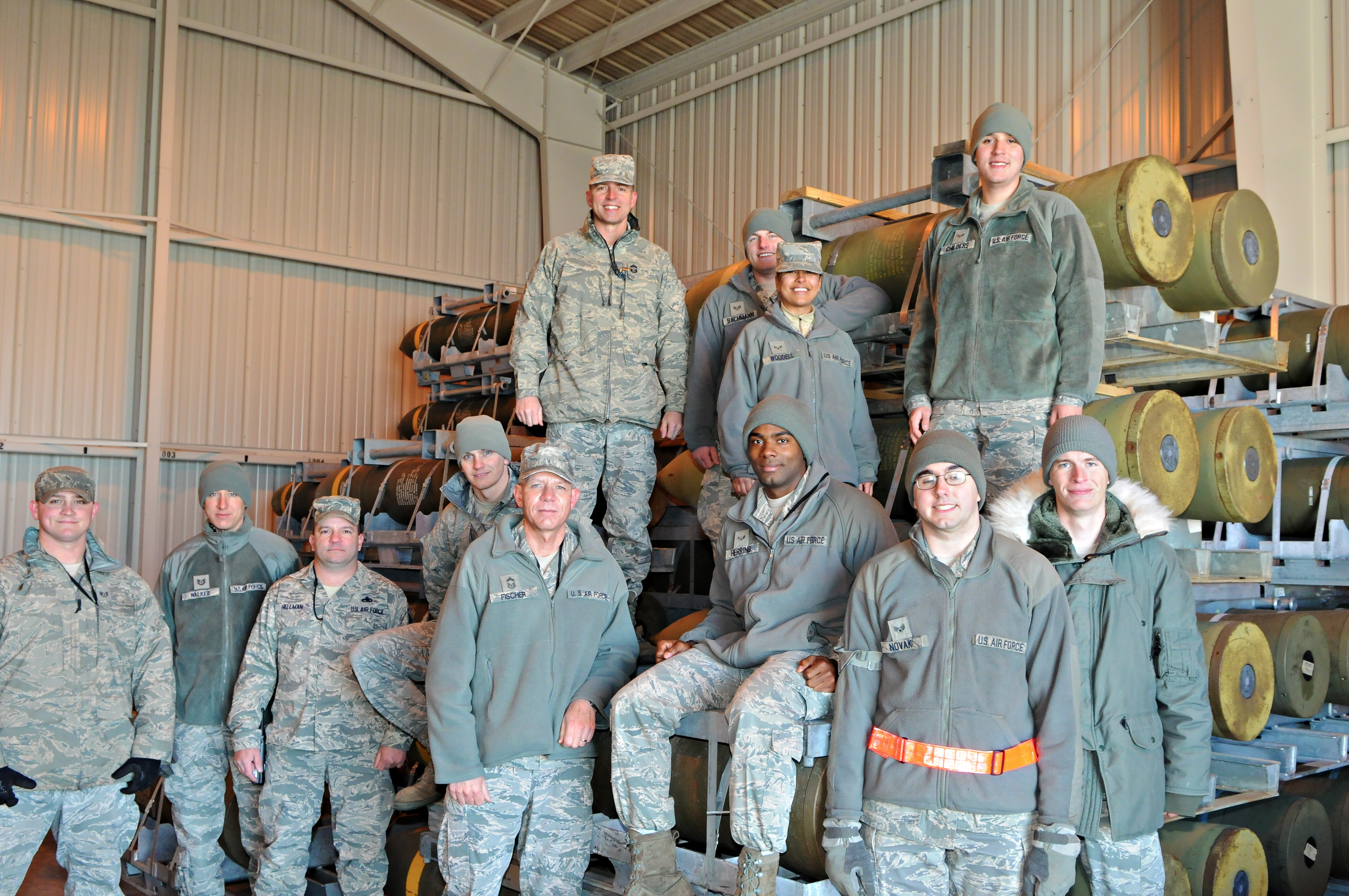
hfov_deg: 55.2
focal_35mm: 34
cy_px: 448
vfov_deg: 38.3
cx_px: 674
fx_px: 1291
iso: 1000
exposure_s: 1/60
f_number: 7.1
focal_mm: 23
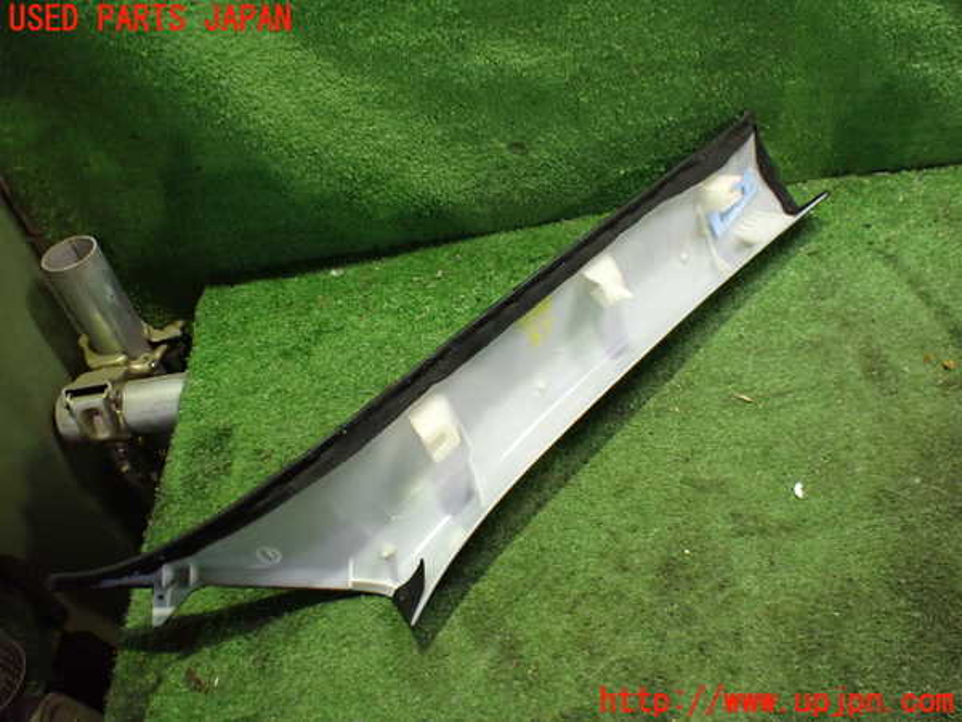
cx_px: 481
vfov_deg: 46.8
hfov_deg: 60.0
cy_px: 361
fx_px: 834
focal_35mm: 30
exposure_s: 1/30
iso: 800
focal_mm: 5.4
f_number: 2.3
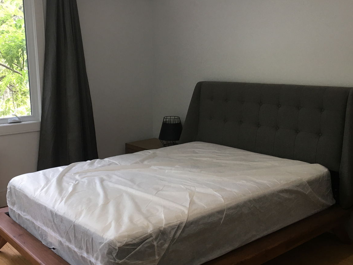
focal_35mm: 40
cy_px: 134
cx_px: 163
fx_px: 408
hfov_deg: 46.8
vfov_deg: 36.0
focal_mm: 4.15
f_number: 2.2
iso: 32
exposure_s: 1/15
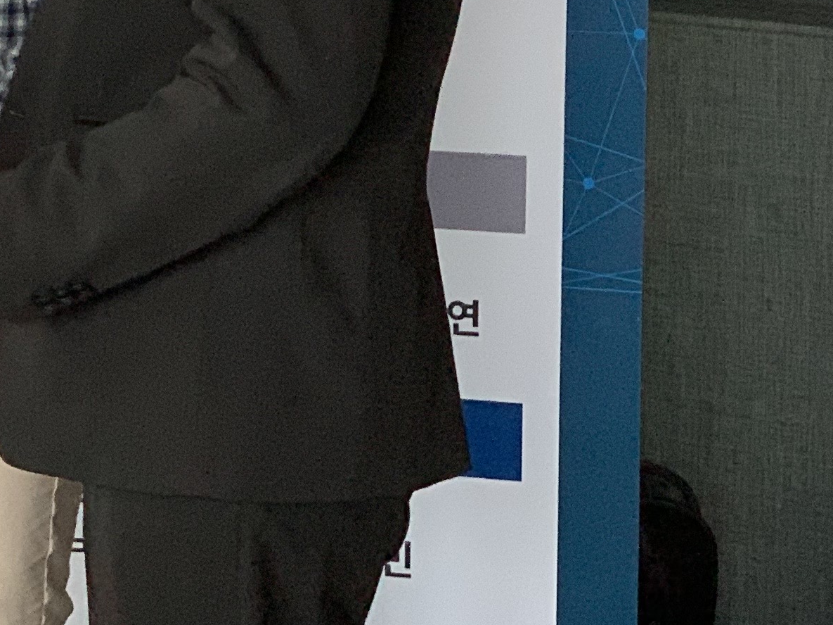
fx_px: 4258
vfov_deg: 8.2
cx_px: -38
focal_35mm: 177
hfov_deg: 11.0
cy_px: -320
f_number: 2.4
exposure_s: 1/101
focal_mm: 6
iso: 125
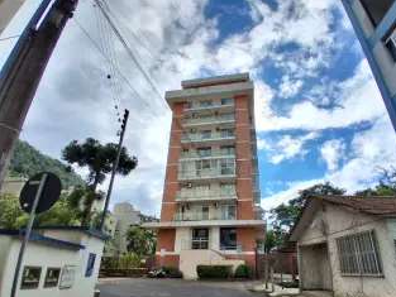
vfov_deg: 68.5
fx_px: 217
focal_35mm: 19
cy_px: 164
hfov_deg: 84.3
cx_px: 220
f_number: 2.2
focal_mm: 1.4
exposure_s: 1/2347
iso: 50
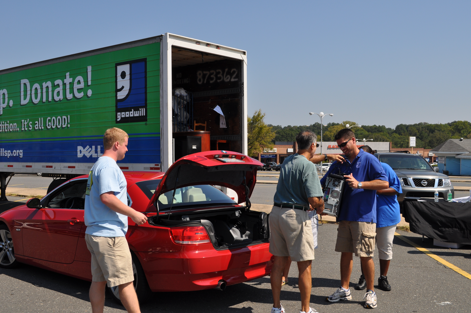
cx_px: 236
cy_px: 156
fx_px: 510
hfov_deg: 49.6
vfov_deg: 34.1
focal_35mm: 39
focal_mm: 26
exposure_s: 1/320
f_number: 9
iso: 200
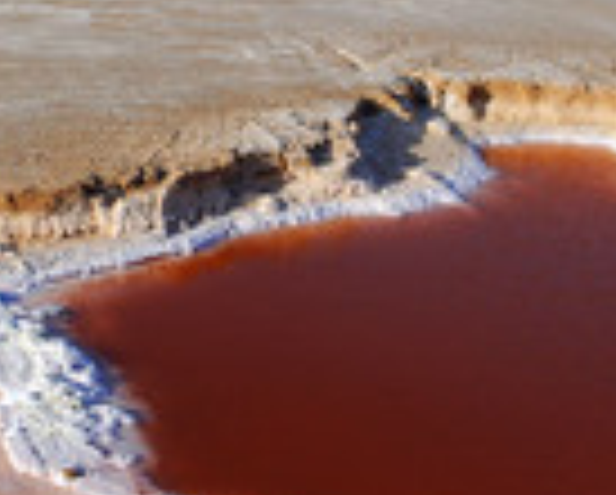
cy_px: 112
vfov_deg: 20.7
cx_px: 137
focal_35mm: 73
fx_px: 1341
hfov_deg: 25.5
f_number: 9
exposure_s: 1/320
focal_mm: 17
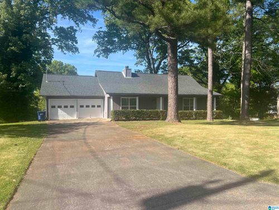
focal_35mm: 26
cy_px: 105
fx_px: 210
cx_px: 140
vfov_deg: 53.1
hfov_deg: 67.3
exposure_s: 1/2571
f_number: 1.5
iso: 50
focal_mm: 5.7
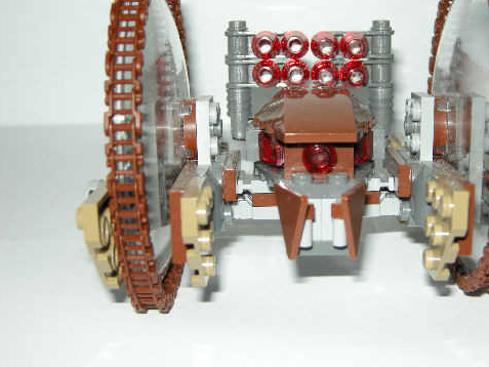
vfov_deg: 23.3
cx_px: 313
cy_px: 154
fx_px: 890
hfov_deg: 30.6
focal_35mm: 63
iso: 64
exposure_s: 1/60
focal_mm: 10.1
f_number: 3.1
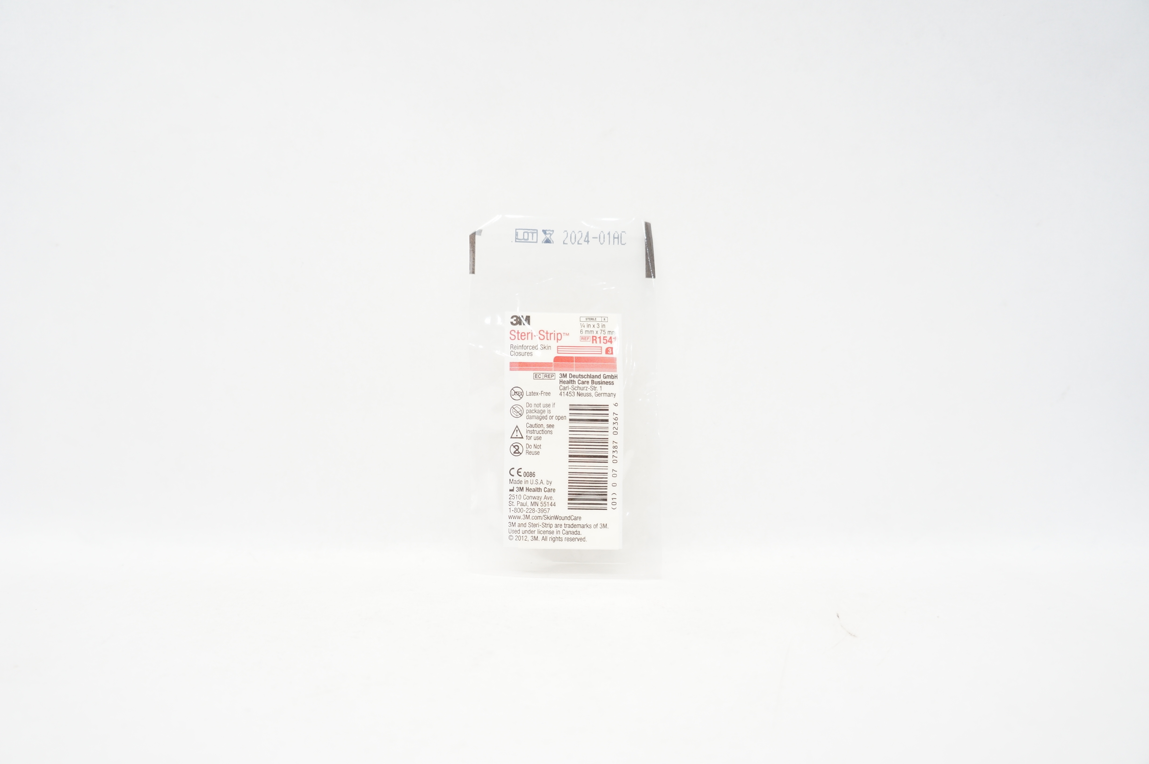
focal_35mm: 27
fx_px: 861
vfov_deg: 47.8
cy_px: 382
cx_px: 574
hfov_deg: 67.4
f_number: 3.5
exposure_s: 1/80
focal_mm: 18
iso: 400
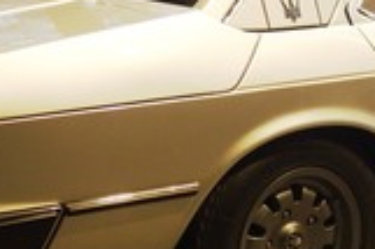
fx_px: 1165
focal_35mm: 112
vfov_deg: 12.1
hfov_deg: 18.0
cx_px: 347
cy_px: 35
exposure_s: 1/40
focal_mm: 11.18
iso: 320
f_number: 2.2
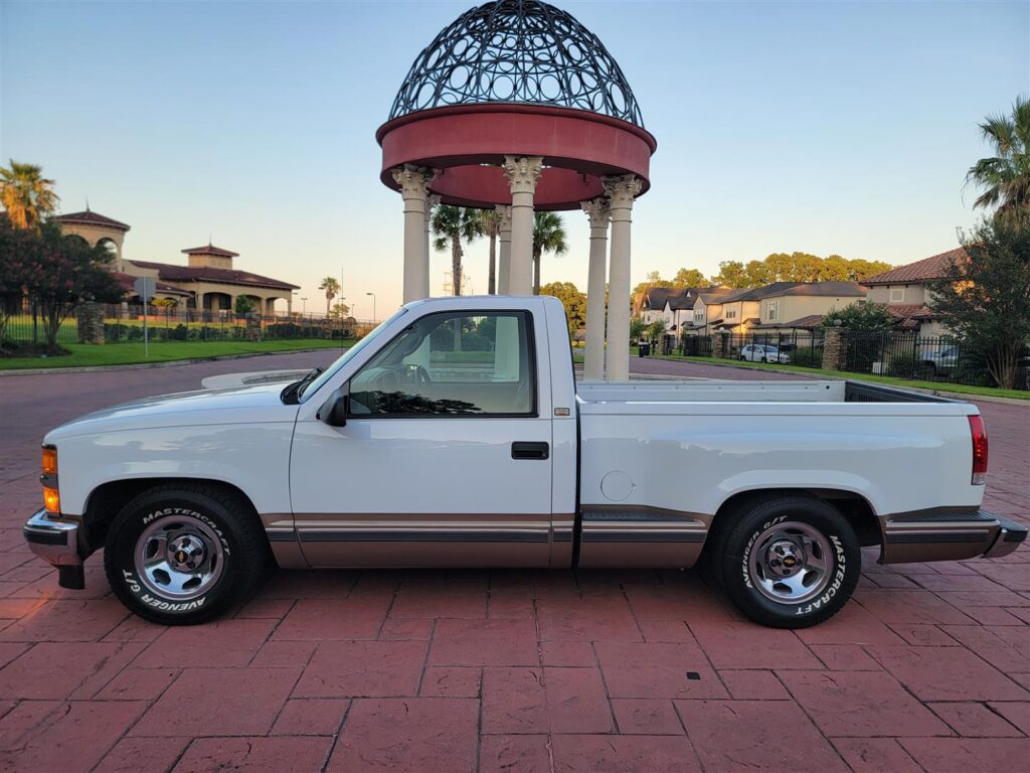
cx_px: 515
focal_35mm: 24
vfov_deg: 56.8
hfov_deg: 71.6
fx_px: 714
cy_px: 386
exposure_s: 1/151
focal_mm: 6.7
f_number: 1.8
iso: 16
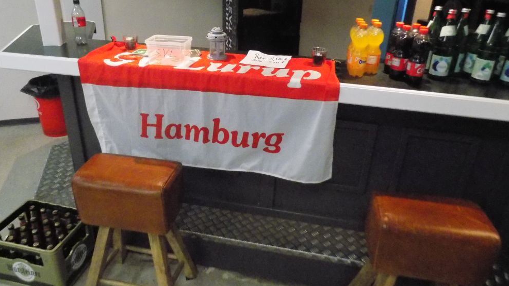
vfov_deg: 44.0
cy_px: 107
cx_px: 247
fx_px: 351
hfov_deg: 71.9
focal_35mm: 26
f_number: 3.1
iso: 1600
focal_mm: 4
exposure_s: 1/160
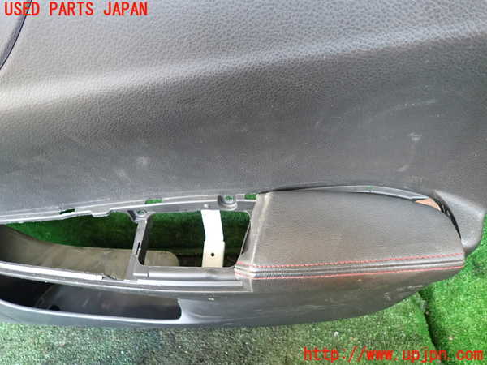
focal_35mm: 25
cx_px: 244
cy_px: 182
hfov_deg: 69.4
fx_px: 352
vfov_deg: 54.9
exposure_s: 1/30
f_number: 2
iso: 320
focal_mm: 4.5
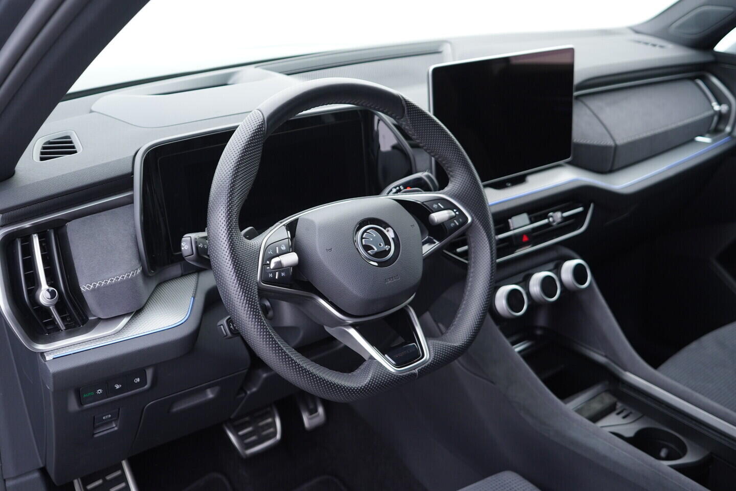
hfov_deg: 53.1
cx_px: 368
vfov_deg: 36.9
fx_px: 736
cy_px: 246
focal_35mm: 36
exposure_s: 1/40
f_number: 2.8
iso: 320
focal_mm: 24
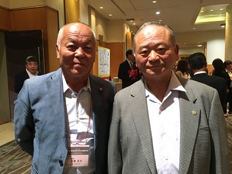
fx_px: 194
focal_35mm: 29
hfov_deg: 61.7
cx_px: 116
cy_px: 87
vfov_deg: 48.2
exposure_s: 1/20
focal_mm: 4.15
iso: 200
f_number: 2.2
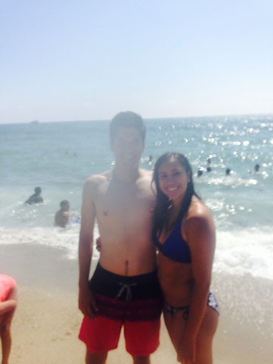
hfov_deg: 42.9
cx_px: 136
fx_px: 347
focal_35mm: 33
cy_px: 182
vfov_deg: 55.4
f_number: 2.4
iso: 50
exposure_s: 1/1869
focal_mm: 4.12
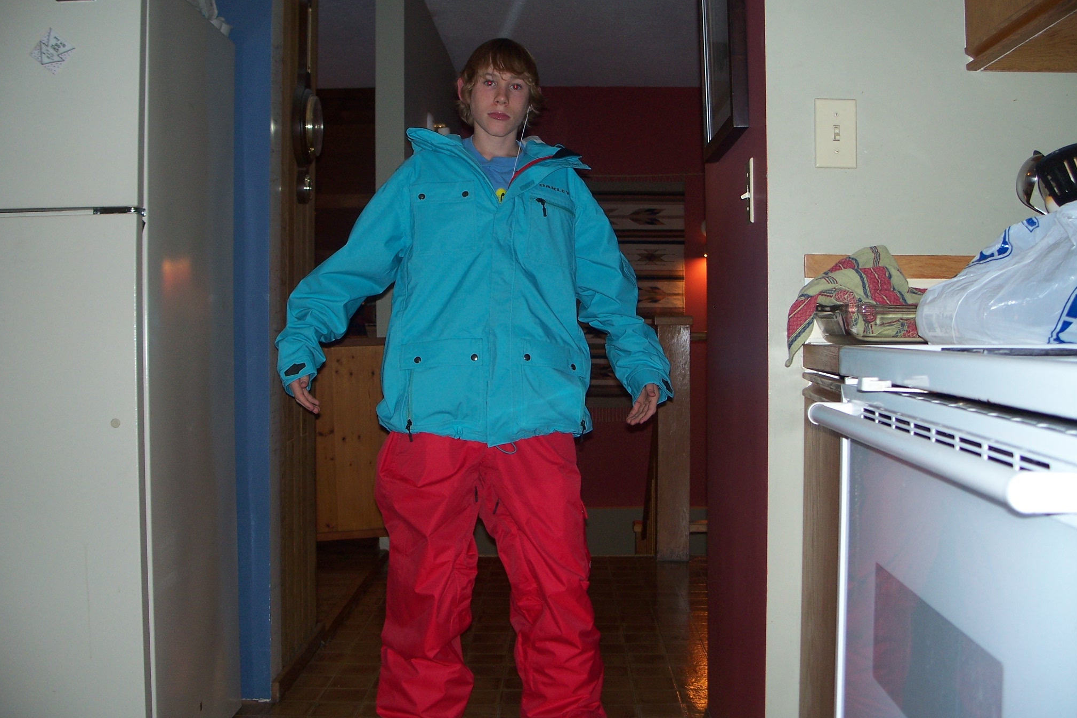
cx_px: 533
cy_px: 343
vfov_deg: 34.2
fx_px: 1167
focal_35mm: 39
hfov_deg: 49.6
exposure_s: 1/60
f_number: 2.8
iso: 125
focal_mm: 7.8
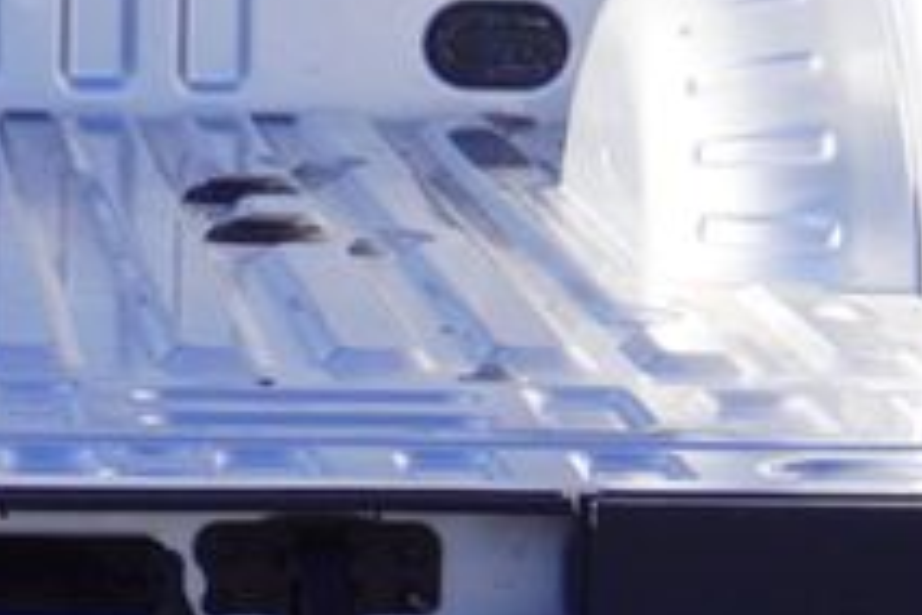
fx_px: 7565
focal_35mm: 295
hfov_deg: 6.9
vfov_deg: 4.7
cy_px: 165
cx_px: -199
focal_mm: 41
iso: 100
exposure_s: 1/125
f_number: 9
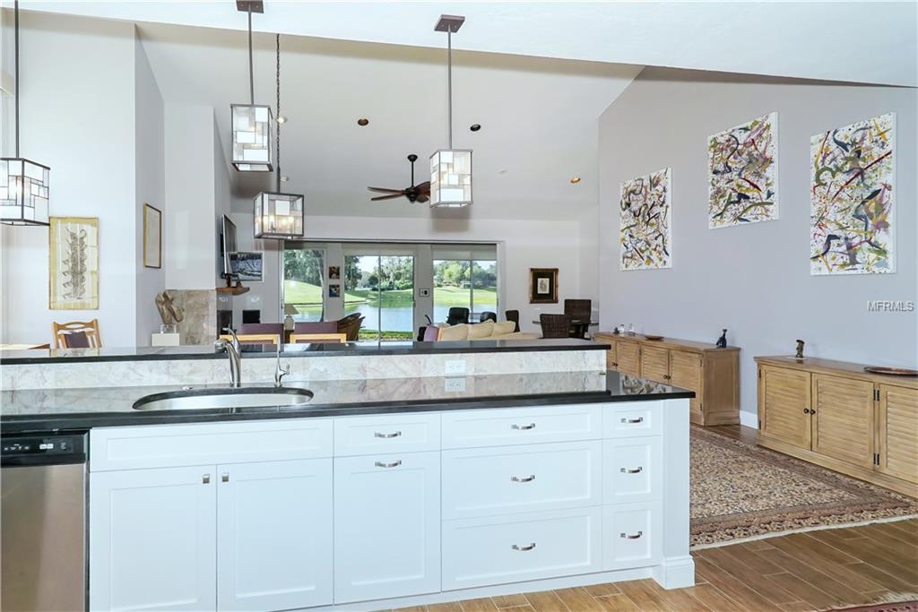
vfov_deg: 67.4
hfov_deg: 90.0
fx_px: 459
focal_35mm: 18
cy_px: 306
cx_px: 459
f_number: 14
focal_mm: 18
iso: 2000
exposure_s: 1/250
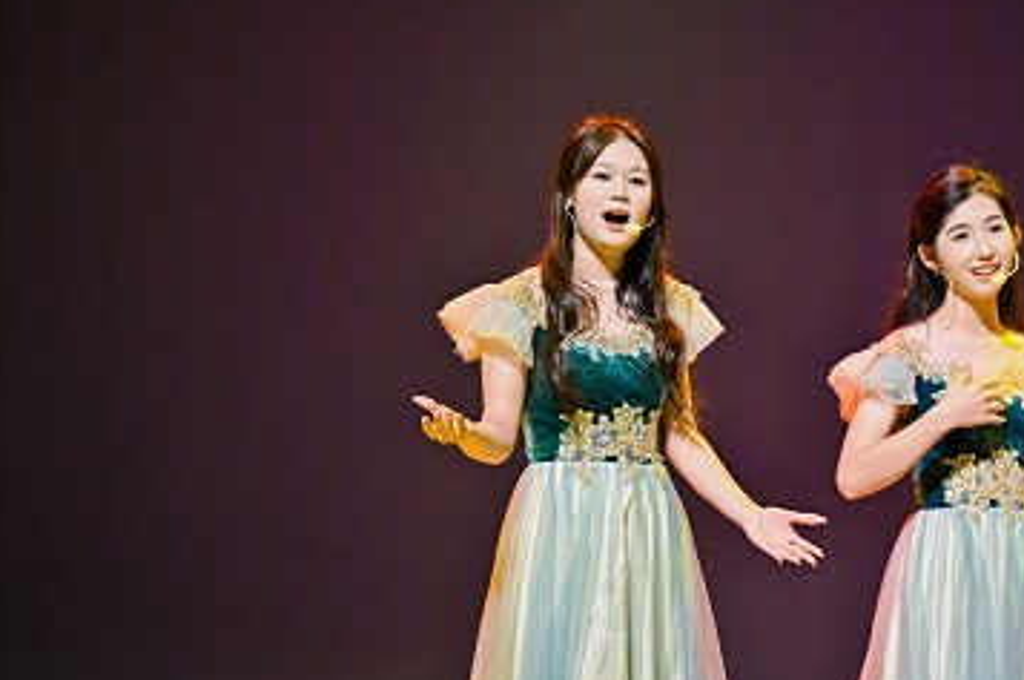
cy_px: 324
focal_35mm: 259
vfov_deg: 5.3
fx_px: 7357
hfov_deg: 8.0
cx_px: 703
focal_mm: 185
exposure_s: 1/200
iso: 2000
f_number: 2.8
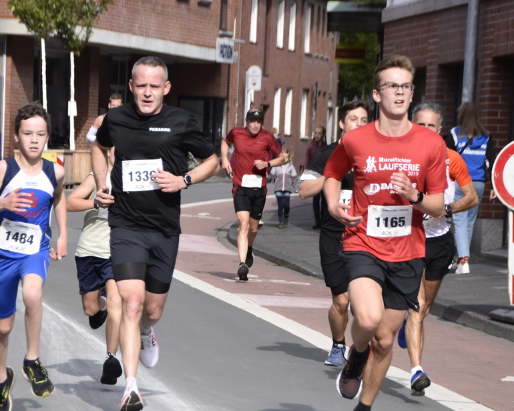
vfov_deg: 6.3
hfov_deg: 7.9
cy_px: 327
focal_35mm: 244
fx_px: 3712
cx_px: 137
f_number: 5.6
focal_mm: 90
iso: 500
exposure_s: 1/1000
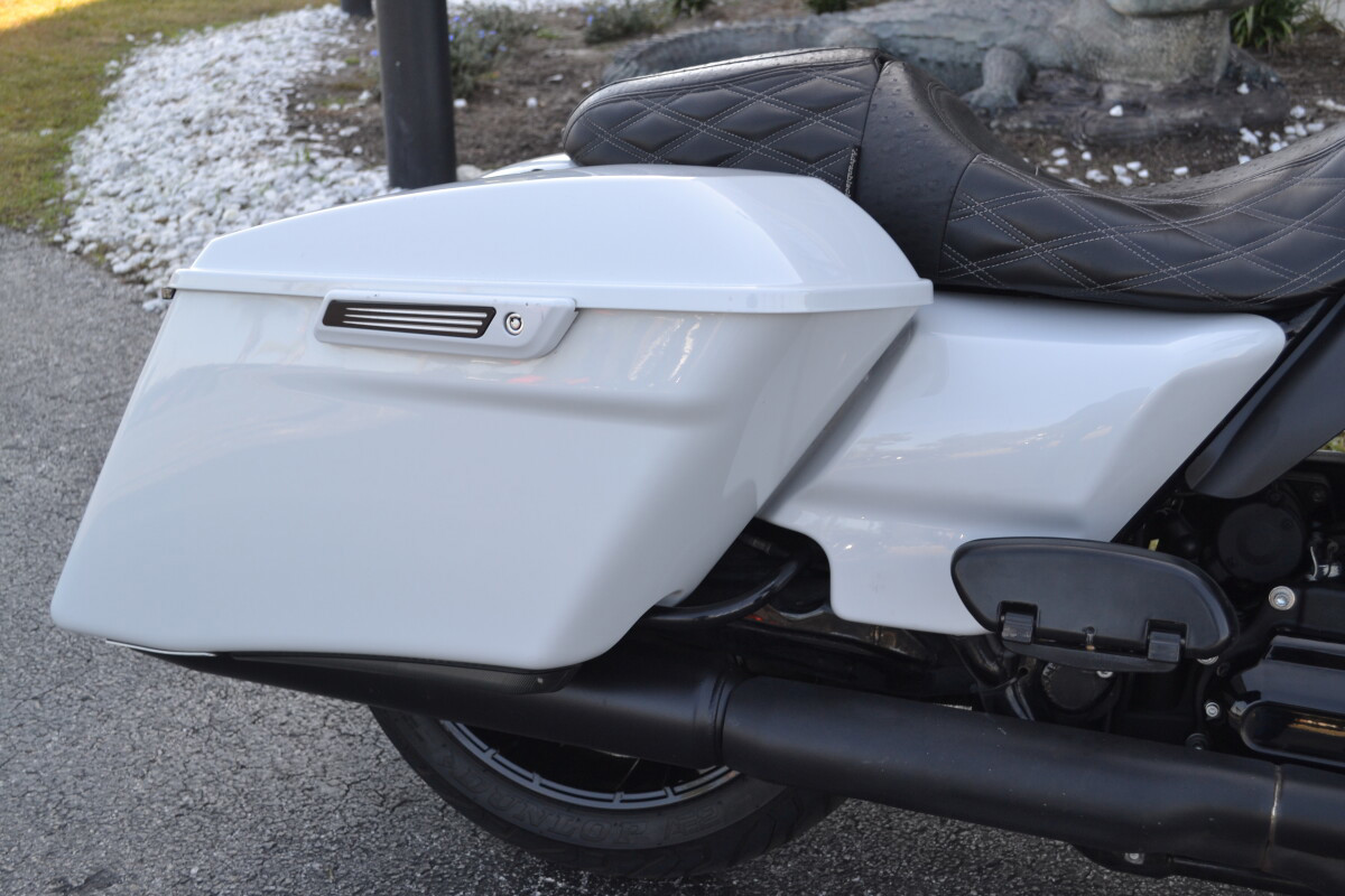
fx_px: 1681
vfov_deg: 29.9
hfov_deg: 43.6
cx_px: 672
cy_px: 448
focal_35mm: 45
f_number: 5.6
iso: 180
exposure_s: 1/125
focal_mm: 30
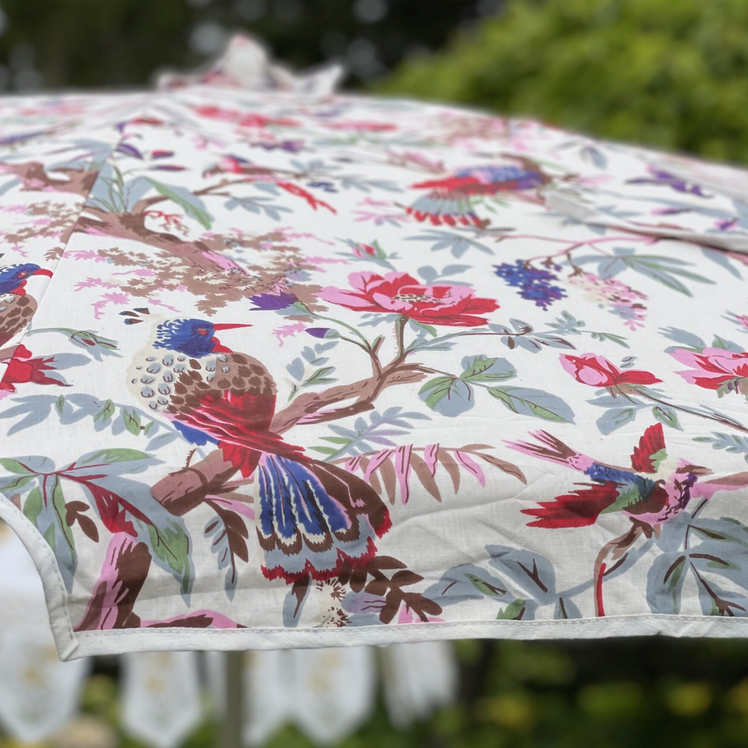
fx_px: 2029
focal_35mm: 83
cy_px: 437
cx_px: 393
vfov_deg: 20.9
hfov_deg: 20.9
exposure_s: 1/314
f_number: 2.2
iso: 20
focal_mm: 7.5
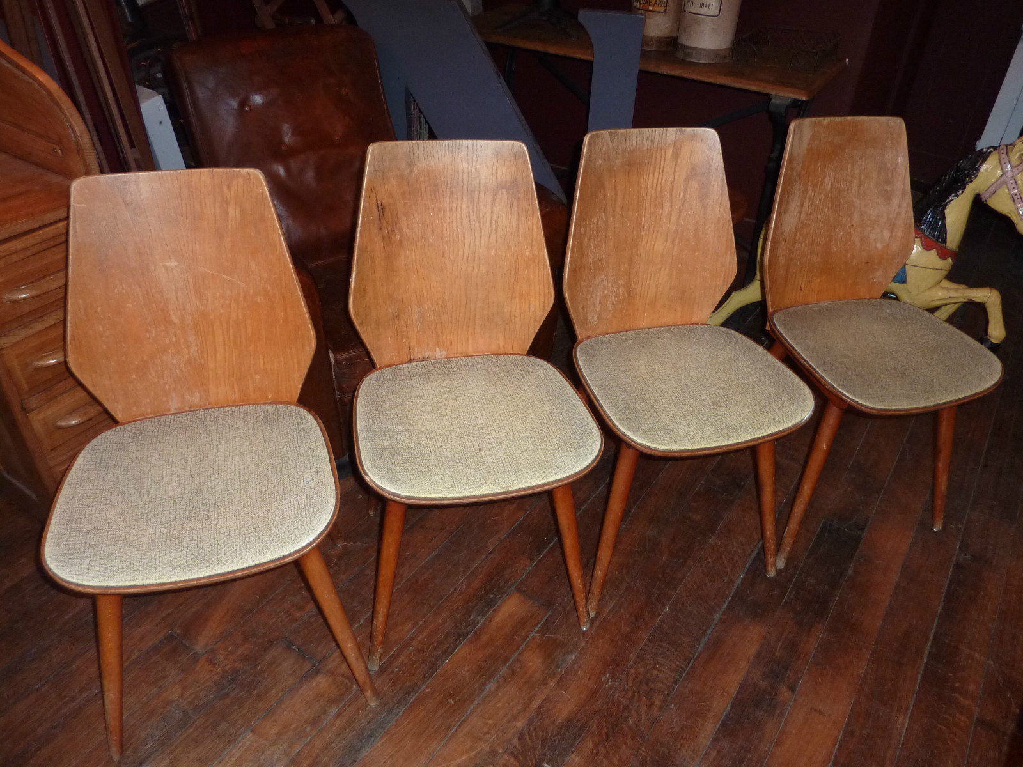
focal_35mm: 25
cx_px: 512
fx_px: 739
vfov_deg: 54.9
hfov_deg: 69.4
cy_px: 384
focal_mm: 4.1
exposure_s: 1/30
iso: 200
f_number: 3.3
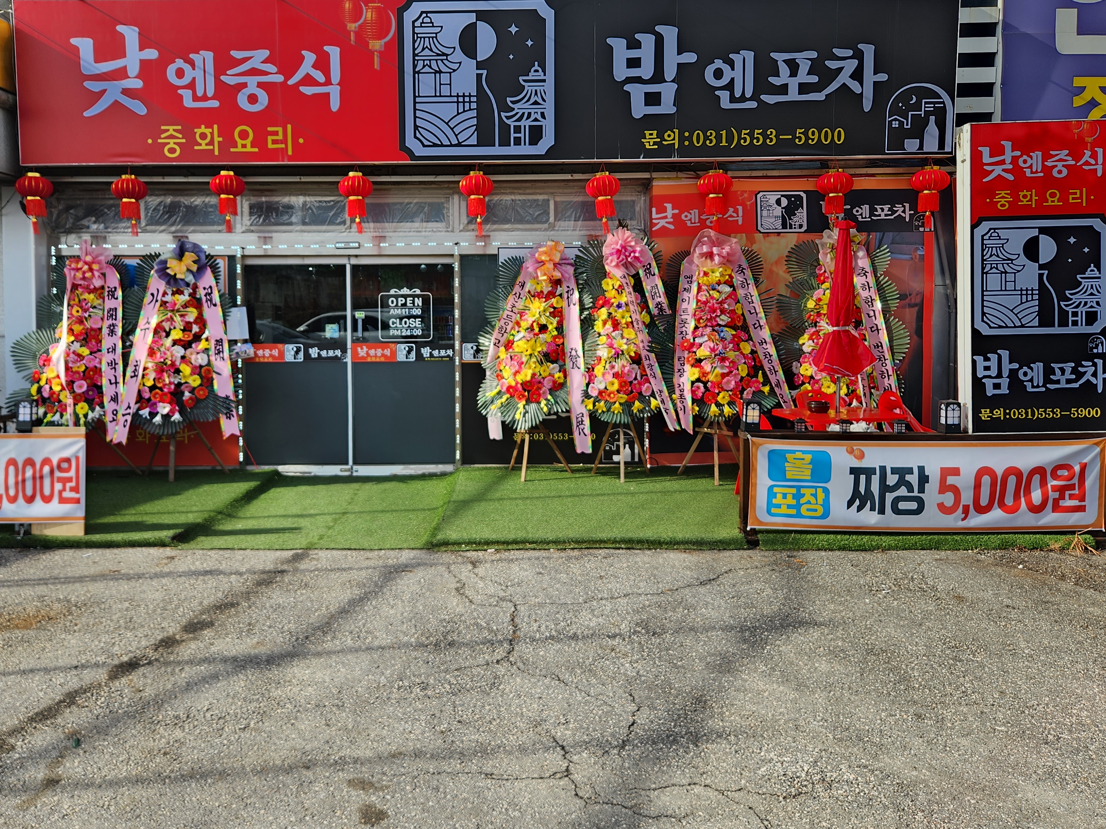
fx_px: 895
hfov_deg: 63.3
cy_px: 347
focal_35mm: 28
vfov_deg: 49.5
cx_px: 493
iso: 20
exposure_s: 1/754
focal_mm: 5.4
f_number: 1.8
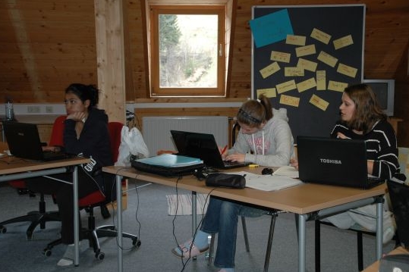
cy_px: 135
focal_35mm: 52
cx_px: 204
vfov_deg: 26.0
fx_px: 591
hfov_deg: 38.2
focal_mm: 34
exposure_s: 1/60
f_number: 4.5
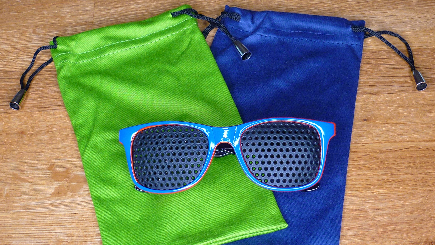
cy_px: 137
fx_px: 531
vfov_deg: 26.0
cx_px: 218
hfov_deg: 44.6
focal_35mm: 46
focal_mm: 6.9
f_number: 3
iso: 160
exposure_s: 1/40
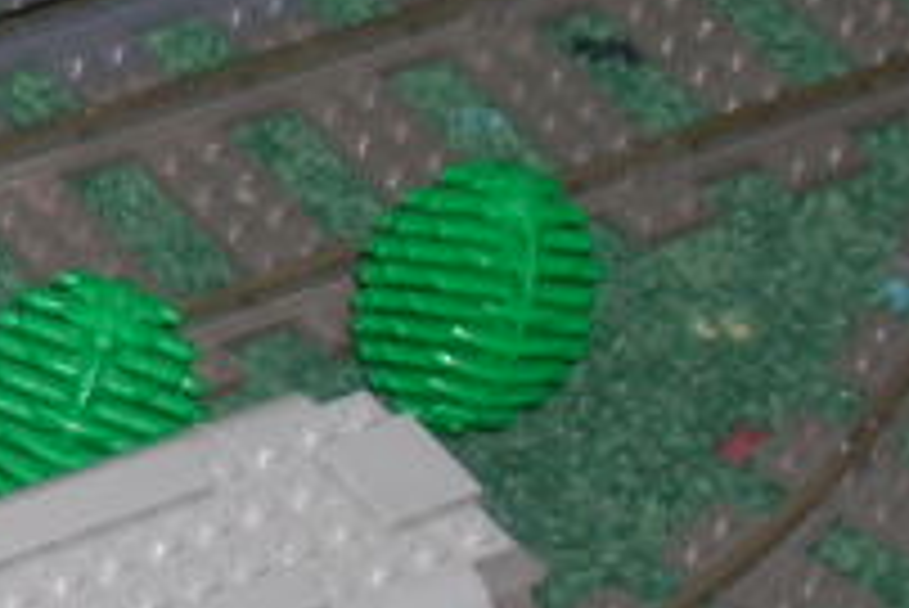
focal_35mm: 332
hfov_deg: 6.1
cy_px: -108
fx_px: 8389
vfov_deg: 4.1
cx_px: -850
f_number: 3.6
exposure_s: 1/60.1
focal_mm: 10.4
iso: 56
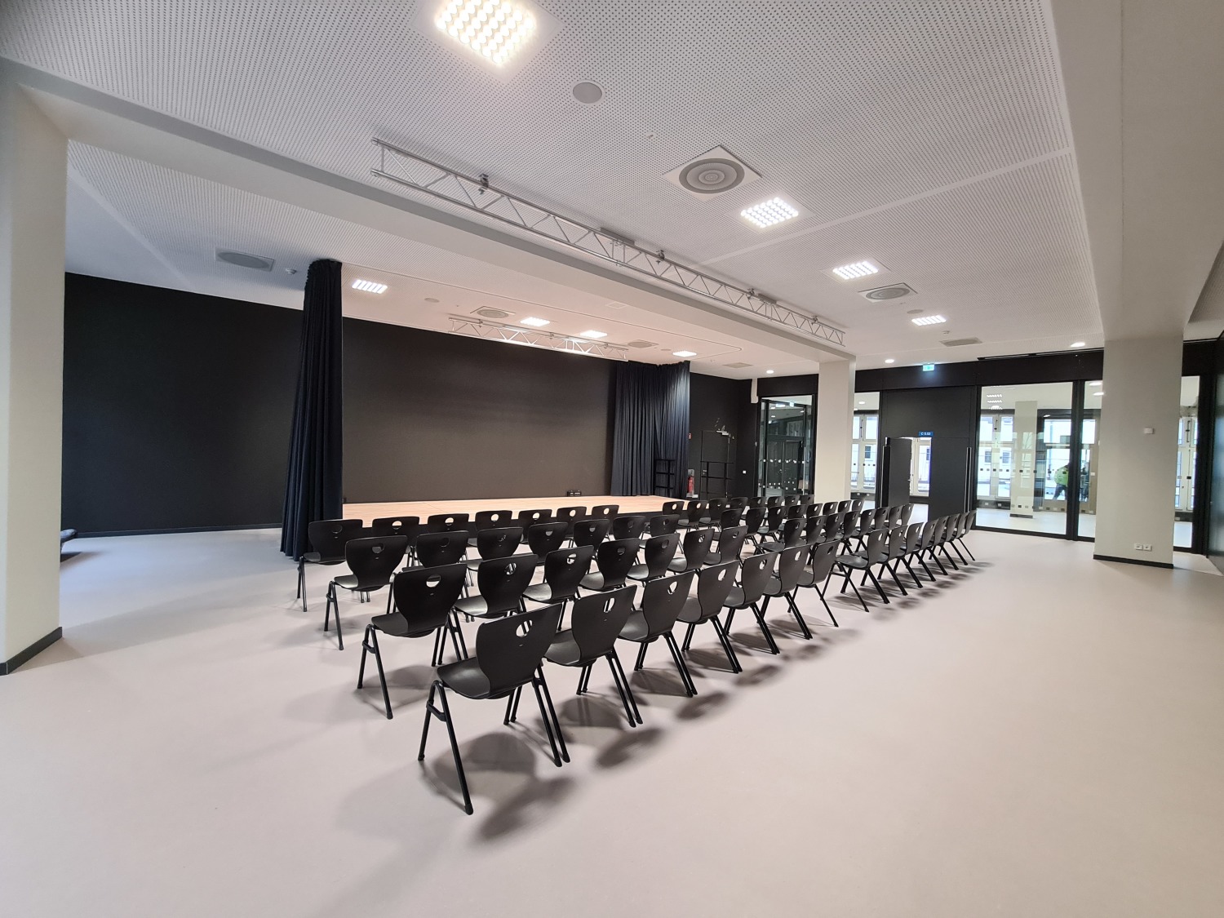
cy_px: 459
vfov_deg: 89.9
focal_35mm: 13
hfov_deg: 106.2
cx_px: 612
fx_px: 460
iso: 320
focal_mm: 2.2
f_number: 2.2
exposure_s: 1/33
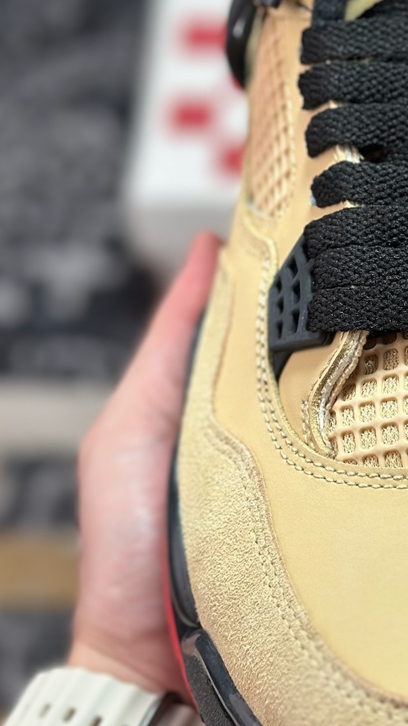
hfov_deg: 12.0
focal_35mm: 100
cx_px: 417
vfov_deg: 21.3
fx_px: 1924
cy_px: 312
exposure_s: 1/935
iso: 80
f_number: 1.78
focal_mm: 6.86
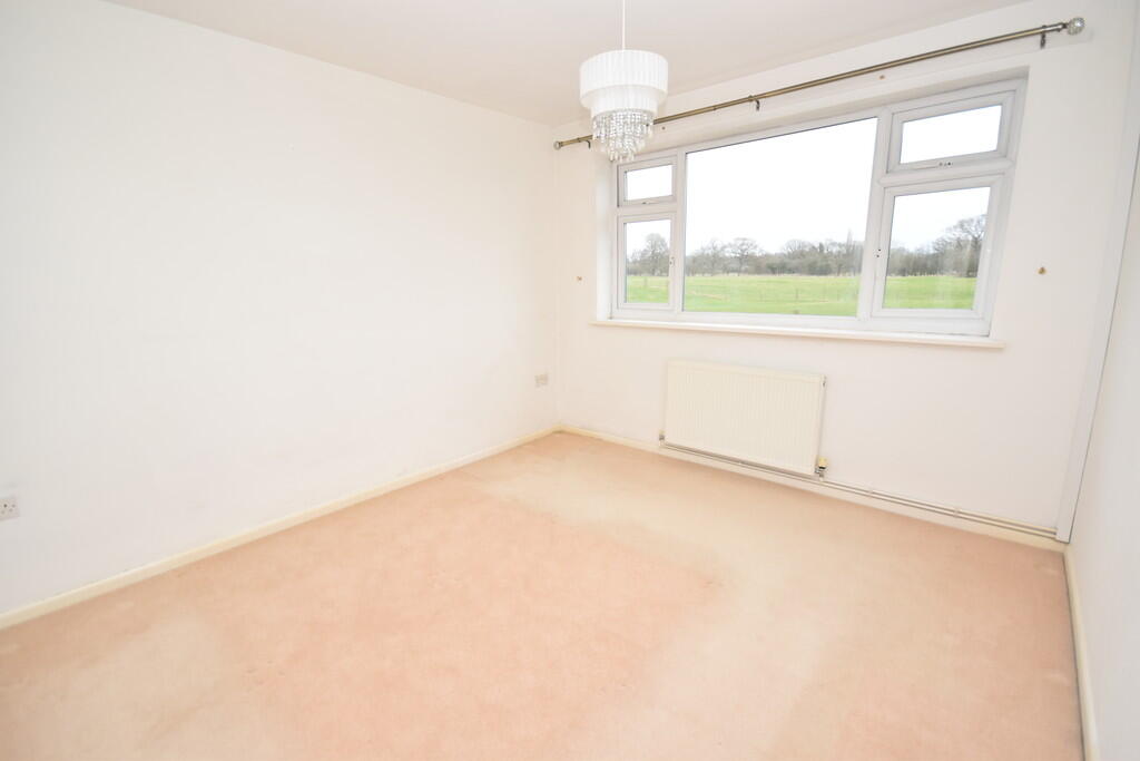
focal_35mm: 15
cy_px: 380
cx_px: 570
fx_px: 475
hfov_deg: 100.4
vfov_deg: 77.3
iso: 640
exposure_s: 1/200
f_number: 5
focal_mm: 10
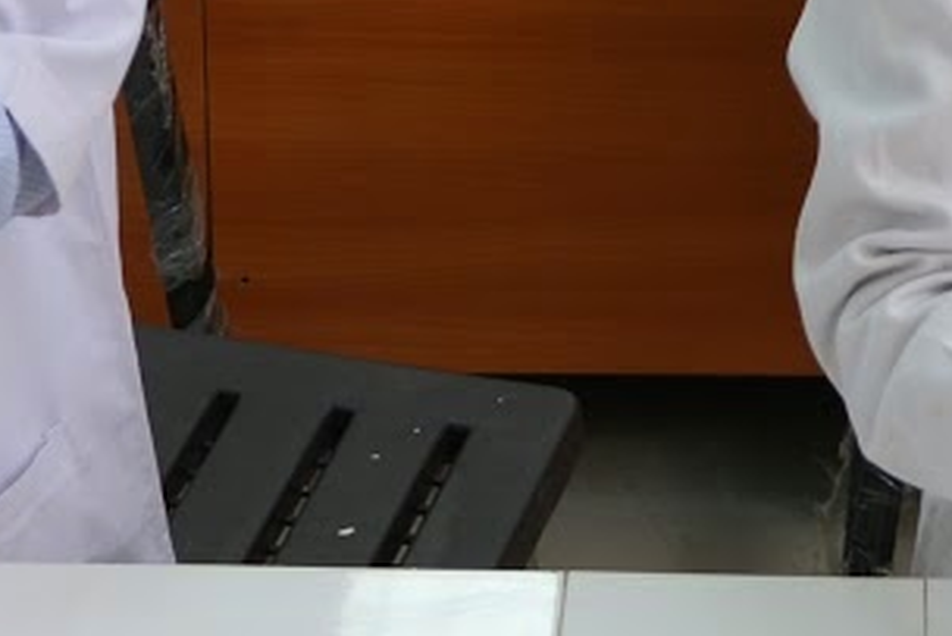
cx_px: 717
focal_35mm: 256
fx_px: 6773
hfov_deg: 8.0
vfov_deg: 5.2
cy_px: -1004
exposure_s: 1/60
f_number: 4.5
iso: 250
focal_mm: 38
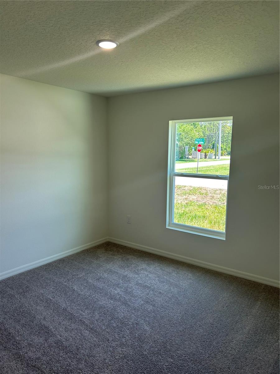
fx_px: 280
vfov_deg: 67.3
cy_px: 187
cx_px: 140
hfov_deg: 53.1
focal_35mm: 26
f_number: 1.5
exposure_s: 1/120
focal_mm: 5.7
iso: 40
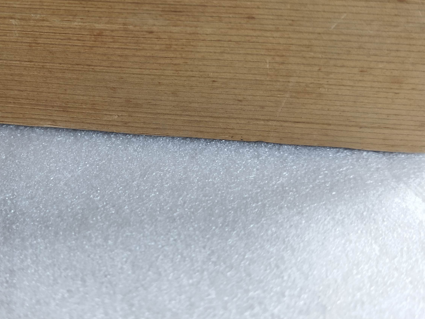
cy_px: 129
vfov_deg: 30.2
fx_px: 589
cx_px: 138
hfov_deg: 39.1
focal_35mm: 48
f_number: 1.79
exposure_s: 1/60
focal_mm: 4.71
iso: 208
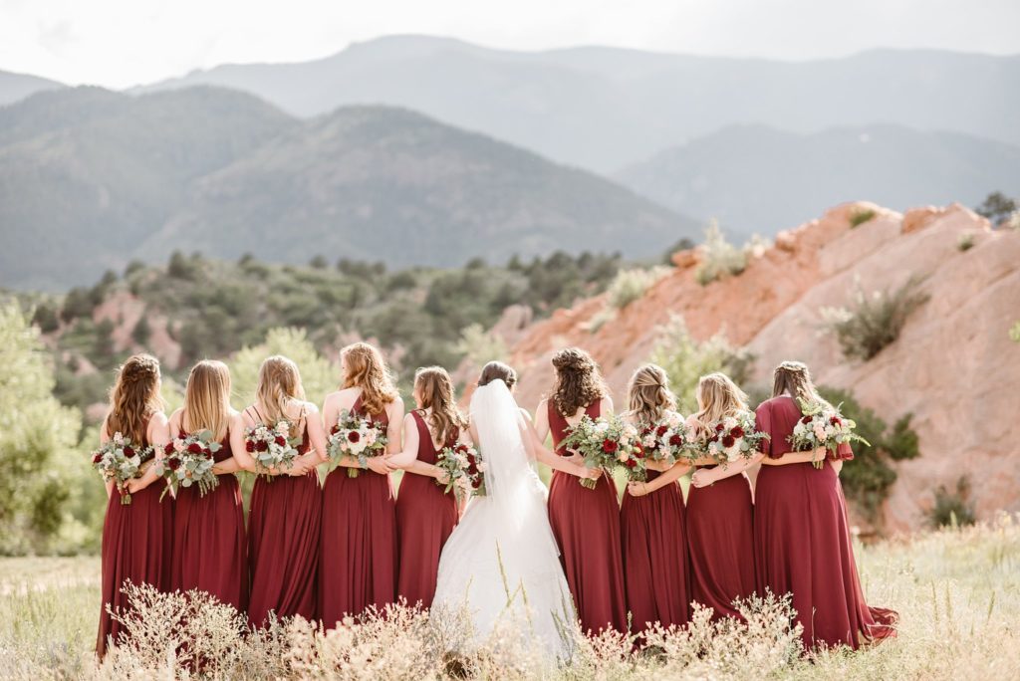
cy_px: 340
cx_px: 510
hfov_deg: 23.9
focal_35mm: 85
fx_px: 2410
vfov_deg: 16.1
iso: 200
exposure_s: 1/2000
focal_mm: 85
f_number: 2.2
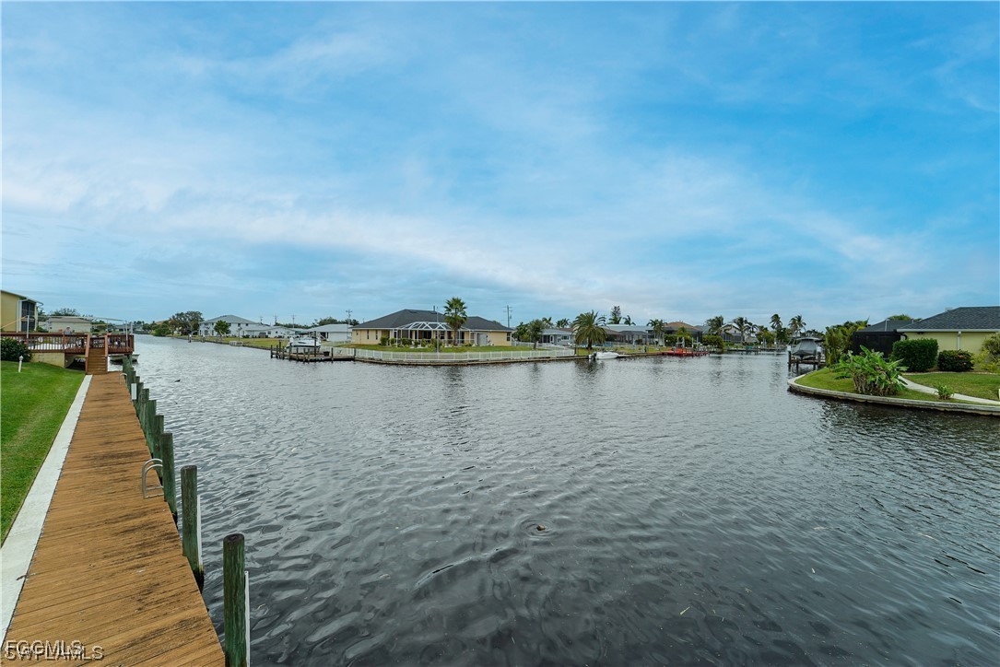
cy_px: 334
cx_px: 500
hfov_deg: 104.2
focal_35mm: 14
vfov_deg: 81.2
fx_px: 389
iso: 50
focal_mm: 14
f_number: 10
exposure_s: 1/100
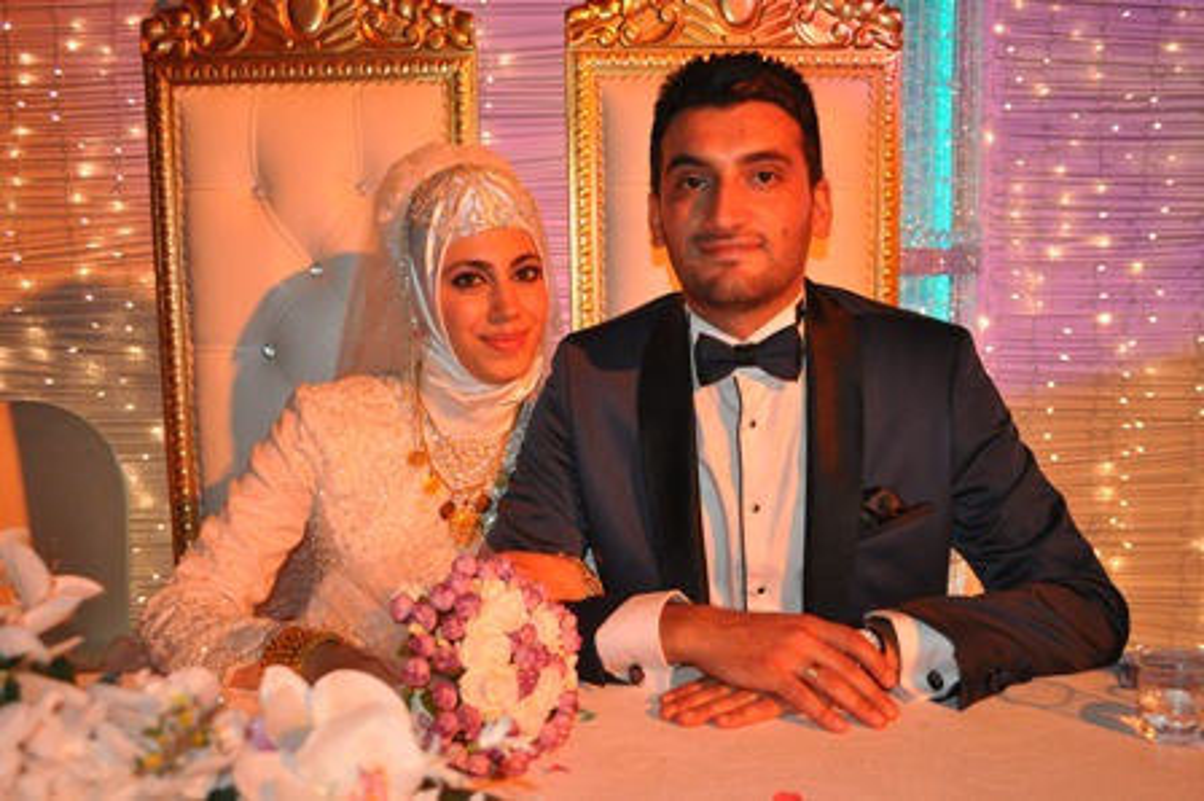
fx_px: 1103
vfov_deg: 39.9
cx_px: 602
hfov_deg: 57.3
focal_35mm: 33
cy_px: 400
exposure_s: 1/60
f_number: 4
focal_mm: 22
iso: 800
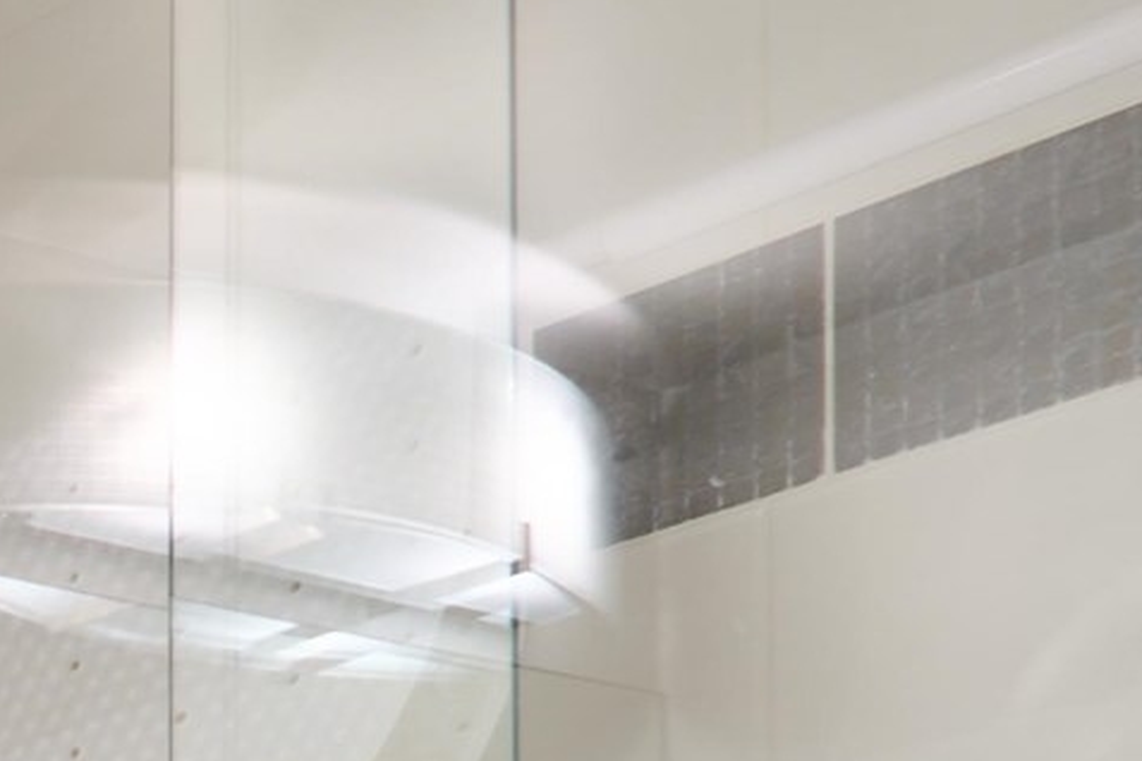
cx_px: -2344
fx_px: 3369
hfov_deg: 11.1
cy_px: 1934
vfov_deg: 10.7
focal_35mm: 106
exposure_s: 10
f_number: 11
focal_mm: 11
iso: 100
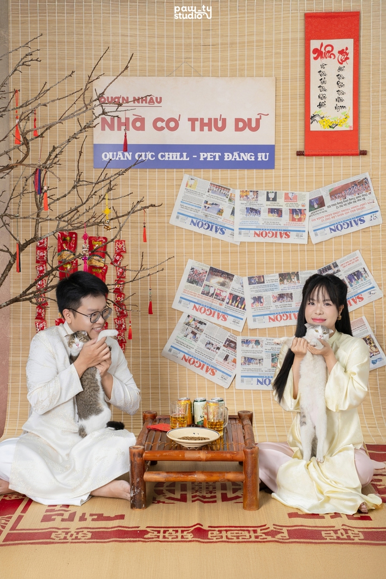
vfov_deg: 35.1
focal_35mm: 57
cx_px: 193
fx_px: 917
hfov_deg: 23.8
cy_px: 290
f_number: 7.1
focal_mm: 57
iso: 500
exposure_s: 1/100
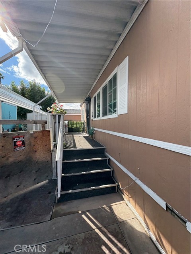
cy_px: 127
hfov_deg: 85.7
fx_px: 103
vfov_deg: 102.1
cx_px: 96
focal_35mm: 14
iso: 64
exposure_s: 1/889
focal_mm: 2.22
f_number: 2.2
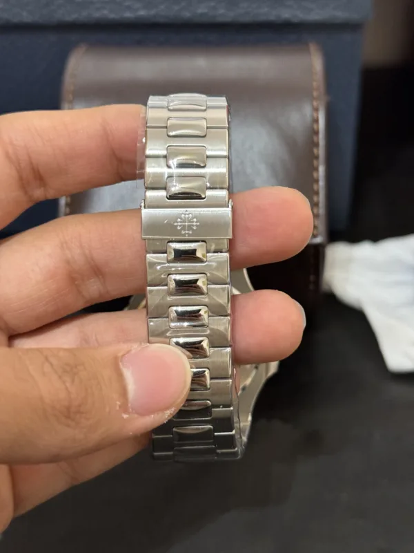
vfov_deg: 39.7
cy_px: 276
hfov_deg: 30.3
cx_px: 207
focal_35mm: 48
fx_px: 765
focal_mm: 6.76
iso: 400
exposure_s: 1/40
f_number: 1.78
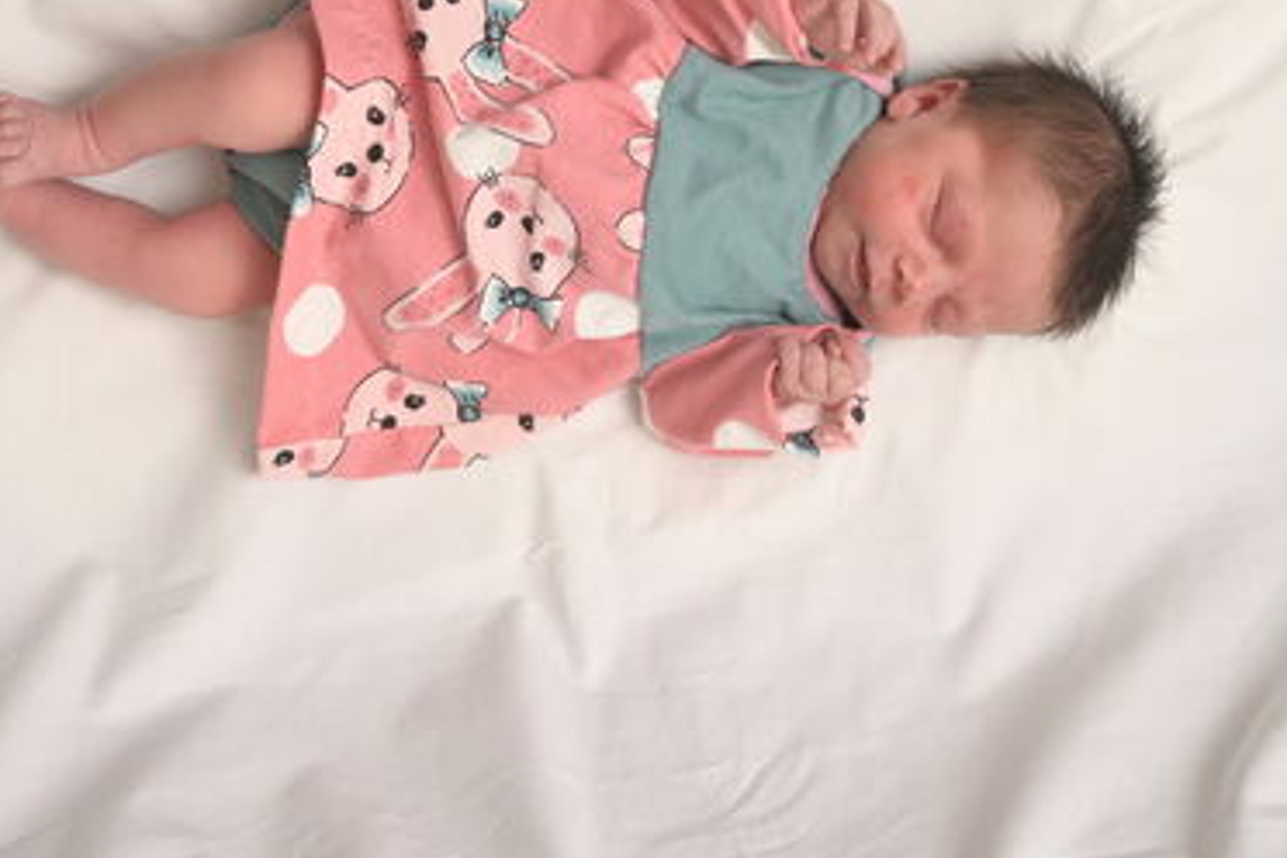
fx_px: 2181
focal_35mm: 61
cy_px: 273
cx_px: 592
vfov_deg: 22.2
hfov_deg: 32.9
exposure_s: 1/125
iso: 100
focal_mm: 28
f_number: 8
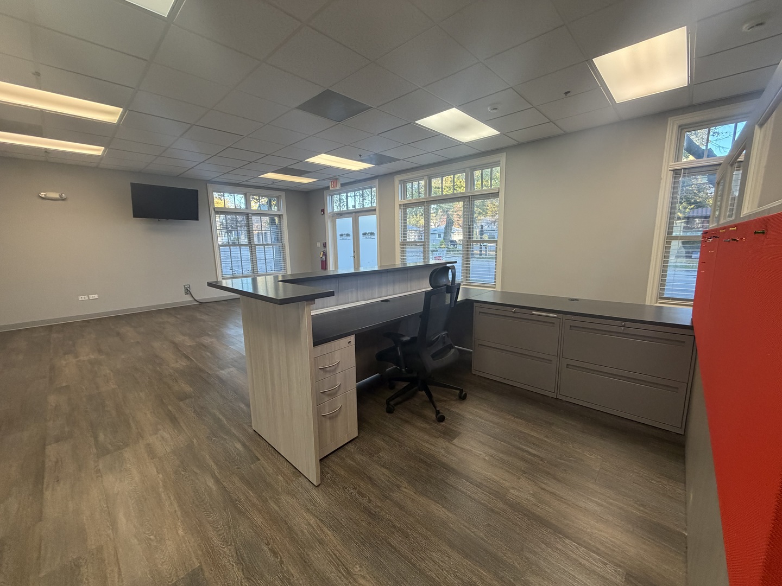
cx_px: 391
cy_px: 293
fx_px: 316
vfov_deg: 85.7
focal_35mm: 14
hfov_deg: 102.1
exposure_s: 1/120
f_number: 2.2
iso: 320
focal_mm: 2.22
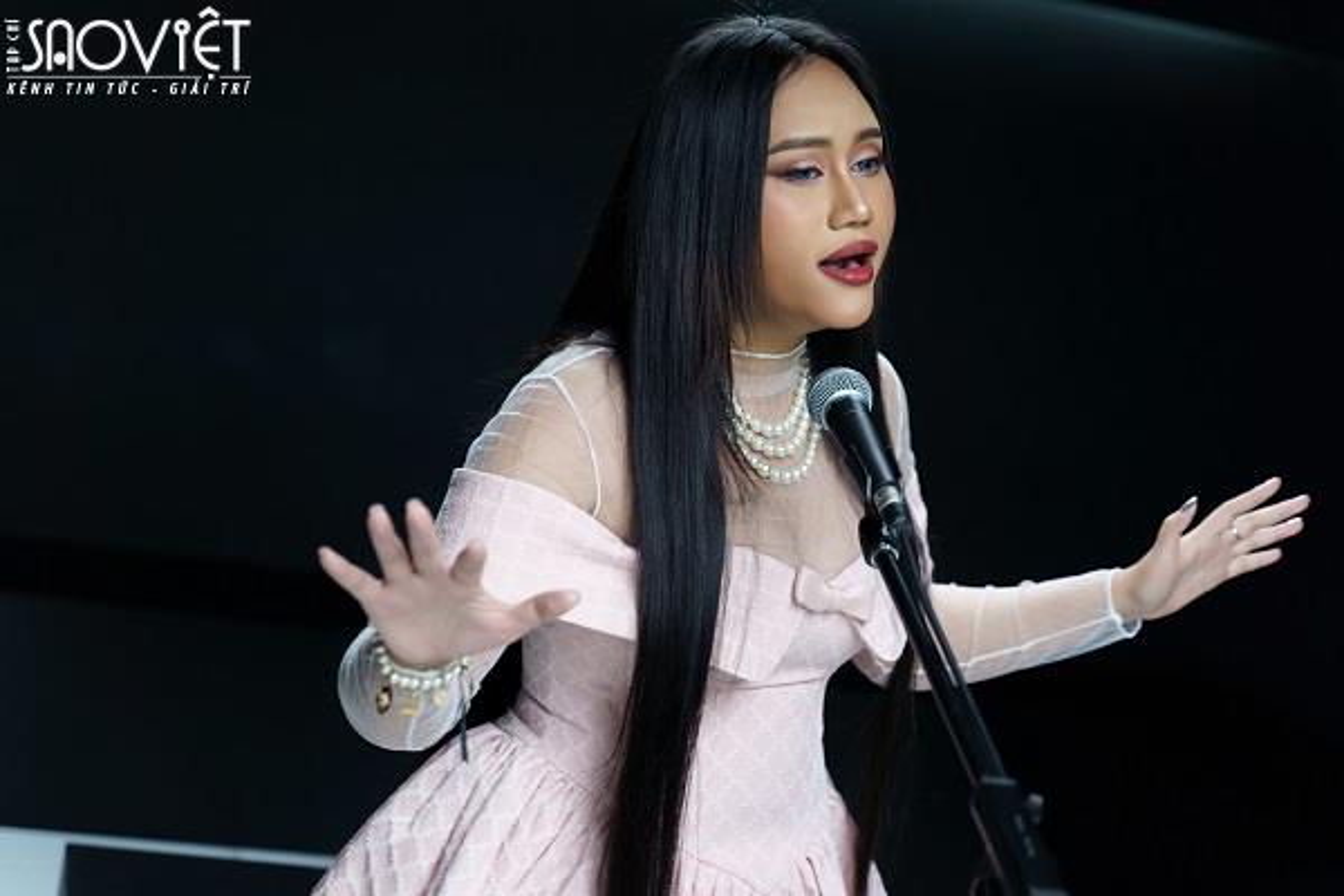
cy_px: 448
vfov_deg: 21.9
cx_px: 672
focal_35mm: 62
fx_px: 2314
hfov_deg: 32.4
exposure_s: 1/160
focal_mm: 62
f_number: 3.2
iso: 1000
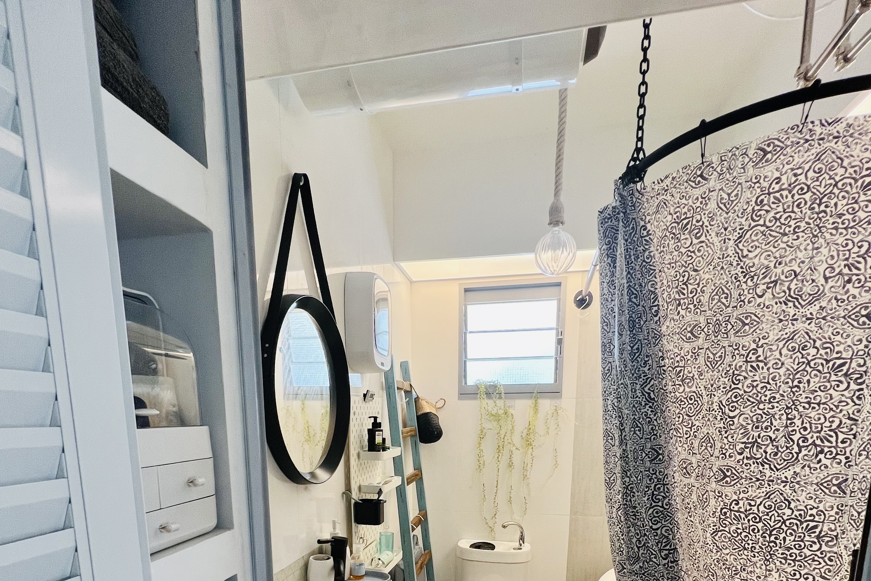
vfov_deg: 57.0
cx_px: 415
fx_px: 460
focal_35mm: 19
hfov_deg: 86.8
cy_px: 506
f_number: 1.8
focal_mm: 1.57
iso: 200
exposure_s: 1/100
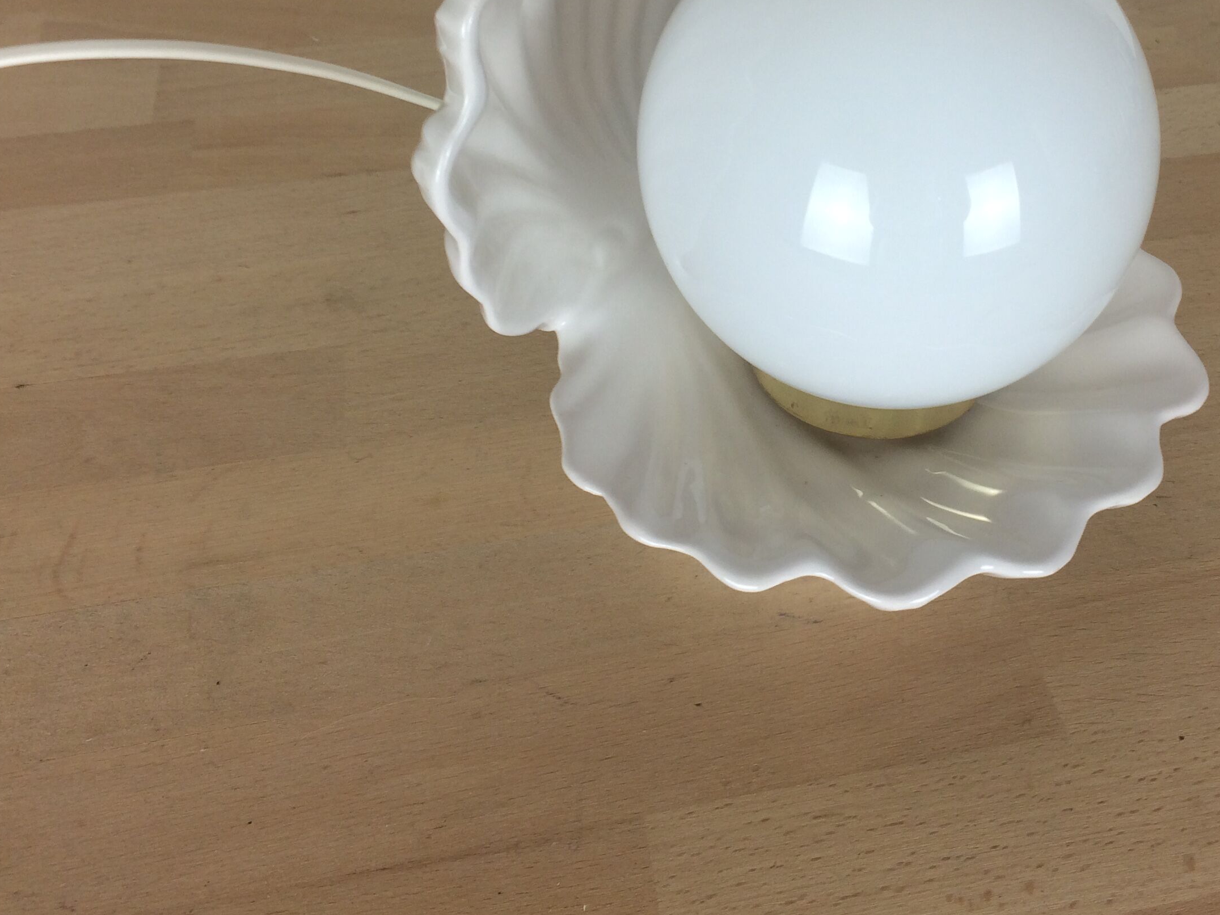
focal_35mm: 44
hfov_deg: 42.3
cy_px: 225
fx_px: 1551
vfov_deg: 32.2
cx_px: 829
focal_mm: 4.15
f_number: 2.2
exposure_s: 1/50
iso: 40
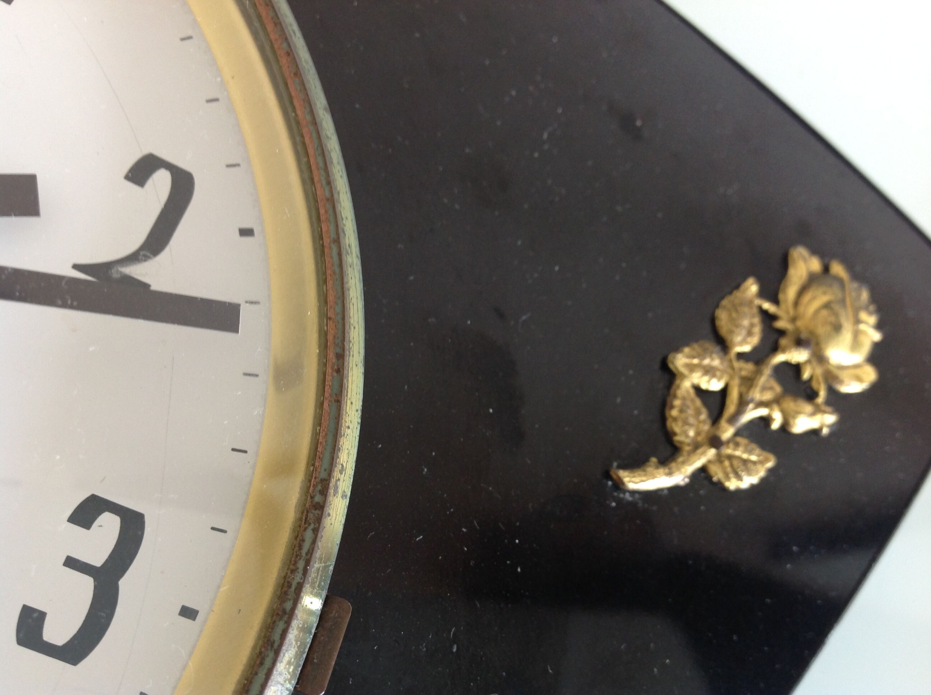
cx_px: 466
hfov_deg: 52.7
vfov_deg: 40.6
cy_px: 348
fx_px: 940
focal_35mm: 35
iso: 80
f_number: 2.4
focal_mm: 4.28
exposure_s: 1/15
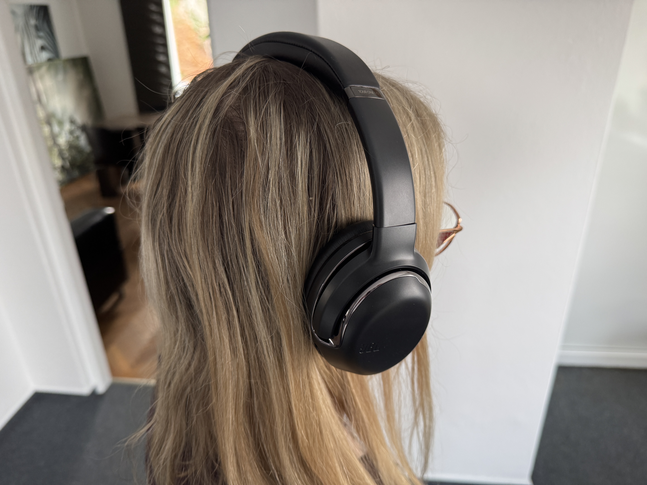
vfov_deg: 56.8
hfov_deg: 71.6
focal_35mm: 24
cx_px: 324
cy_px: 242
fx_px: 449
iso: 200
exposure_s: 1/74
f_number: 1.78
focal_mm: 6.76
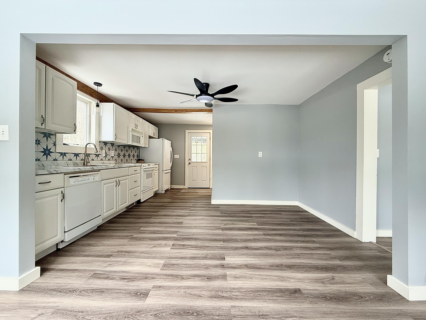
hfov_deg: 102.1
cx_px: 213
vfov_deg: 85.7
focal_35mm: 14
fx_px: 172
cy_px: 160
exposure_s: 1/99
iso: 200
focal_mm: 2.22
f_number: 2.2
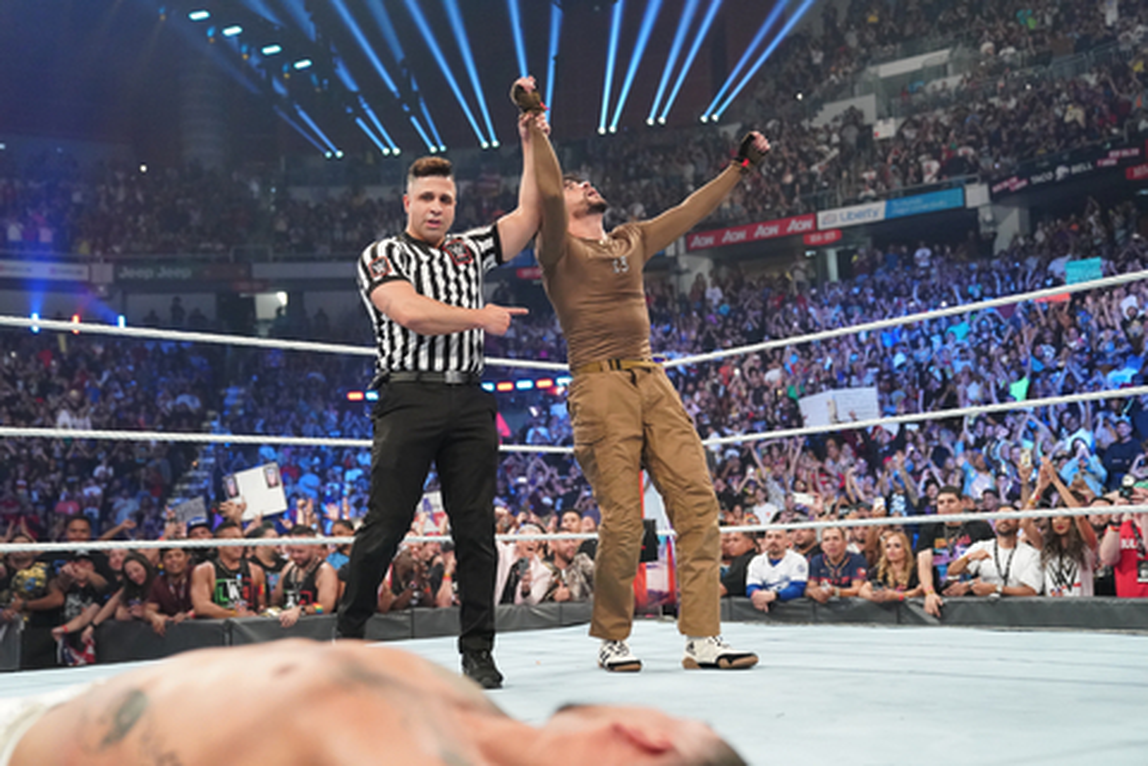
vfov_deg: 29.9
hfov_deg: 43.6
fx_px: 1435
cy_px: 383
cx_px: 574
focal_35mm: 45
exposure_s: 1/800
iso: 8000
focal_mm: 45
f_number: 2.8
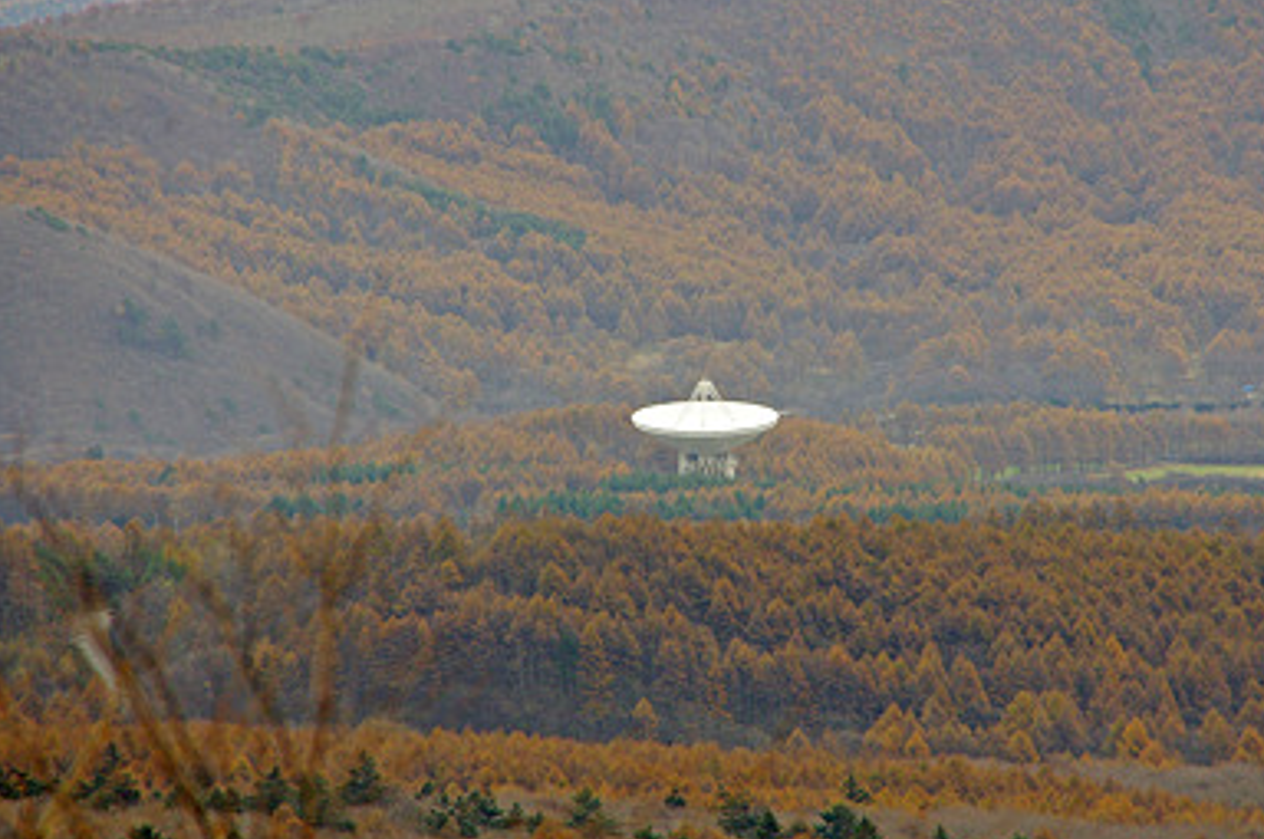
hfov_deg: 4.7
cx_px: 708
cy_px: 400
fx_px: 15429
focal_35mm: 440
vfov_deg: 3.1
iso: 800
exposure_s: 1/250
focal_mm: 250
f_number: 8
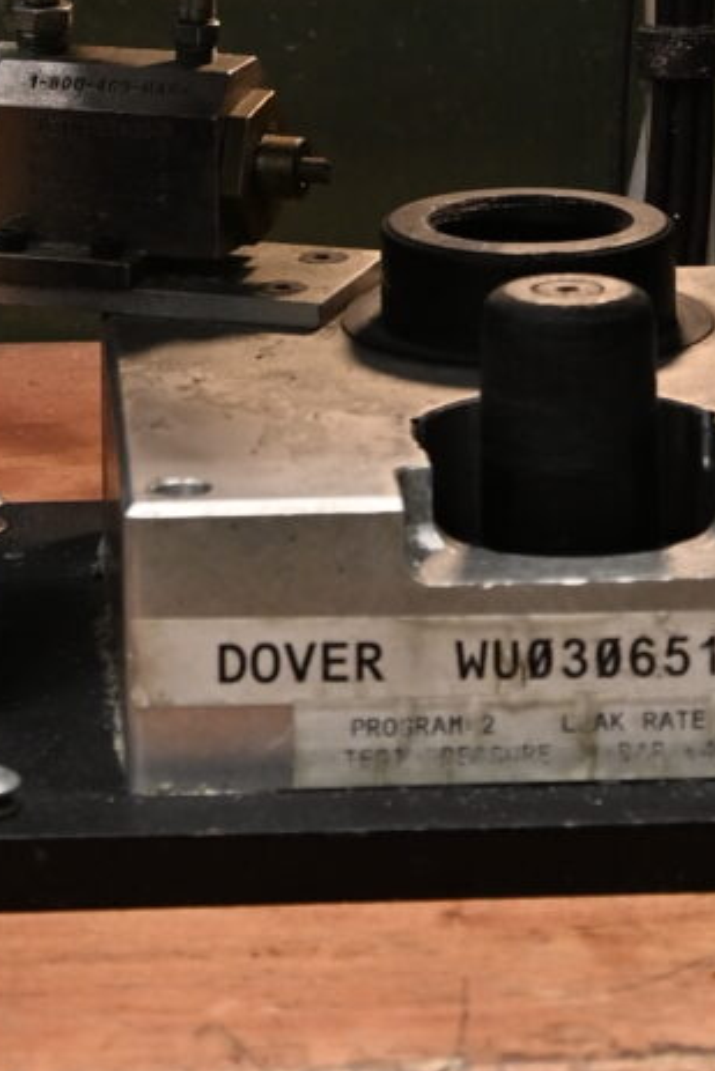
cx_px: 274
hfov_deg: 6.5
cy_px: -990
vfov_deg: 9.3
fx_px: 6251
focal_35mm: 210
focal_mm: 38
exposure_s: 1/160
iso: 400
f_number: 4
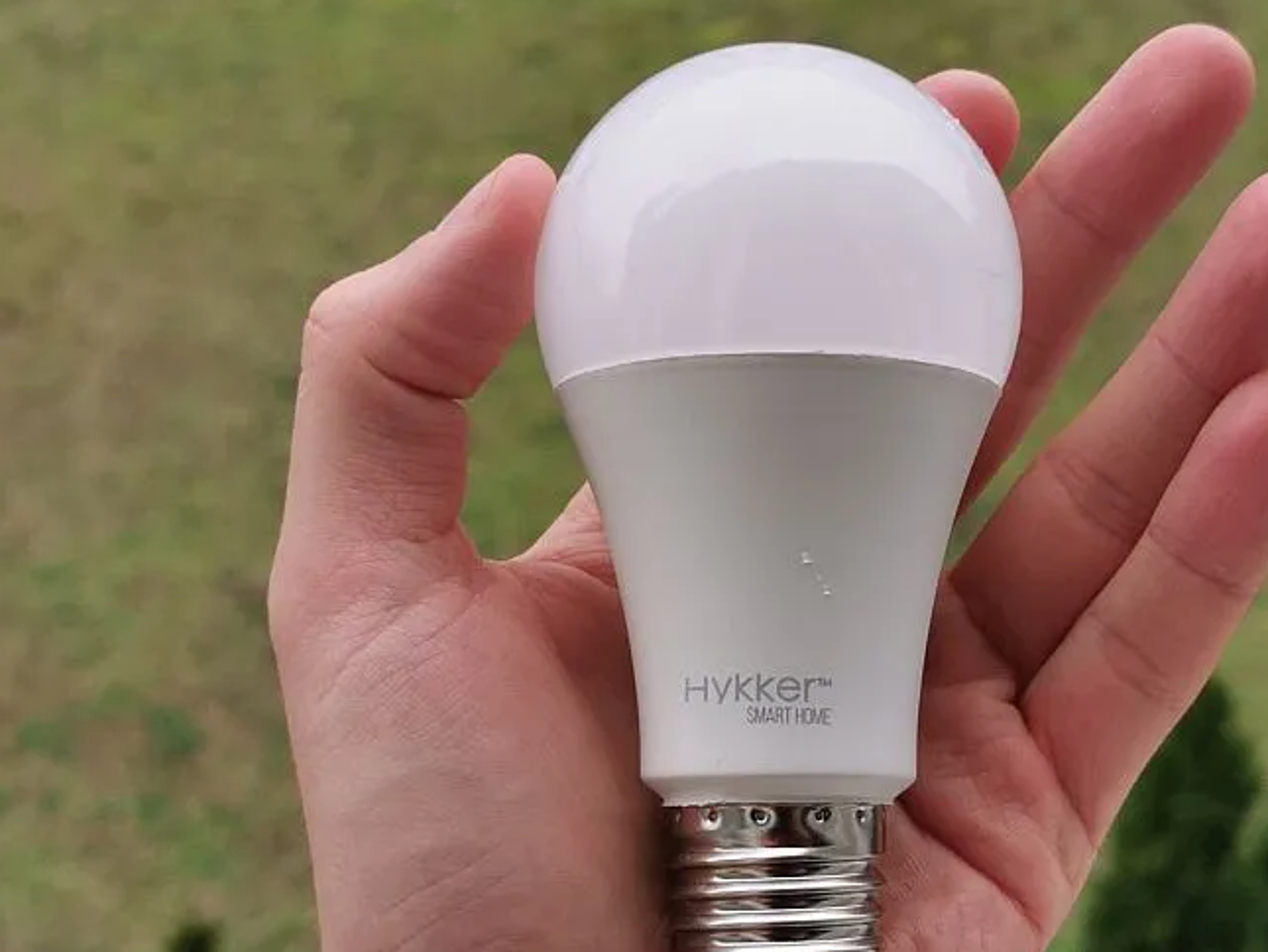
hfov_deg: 28.9
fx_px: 2455
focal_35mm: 67
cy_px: 547
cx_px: 741
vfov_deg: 21.9
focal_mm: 5.56
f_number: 1.6
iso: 50
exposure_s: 1/179
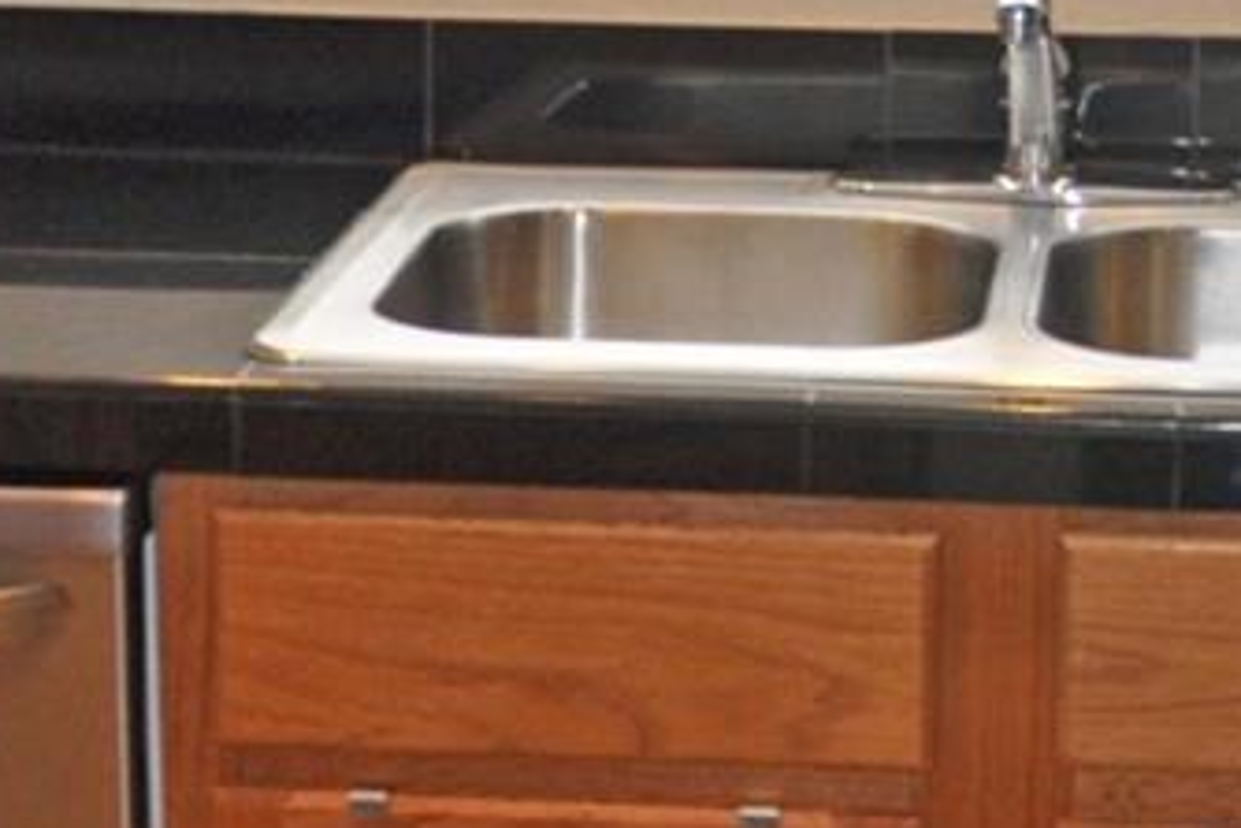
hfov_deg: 15.4
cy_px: -63
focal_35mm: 129
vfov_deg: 10.5
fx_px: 4449
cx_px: 1378
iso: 640
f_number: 3.5
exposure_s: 1/125
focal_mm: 18
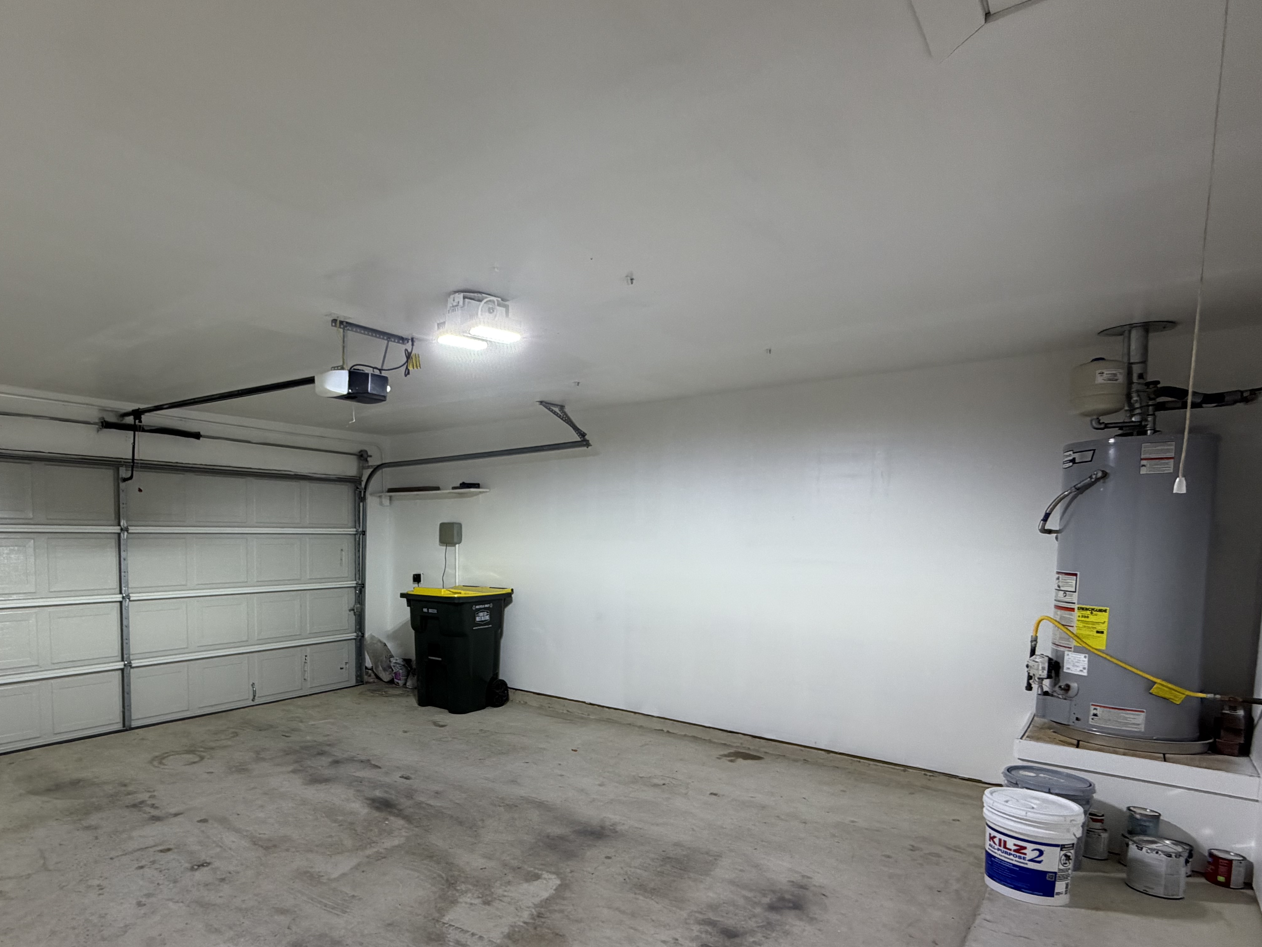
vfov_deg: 65.0
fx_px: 729
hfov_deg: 79.1
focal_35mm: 20
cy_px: 594
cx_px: 420
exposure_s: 1/120
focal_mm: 2.22
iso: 200
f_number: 2.2
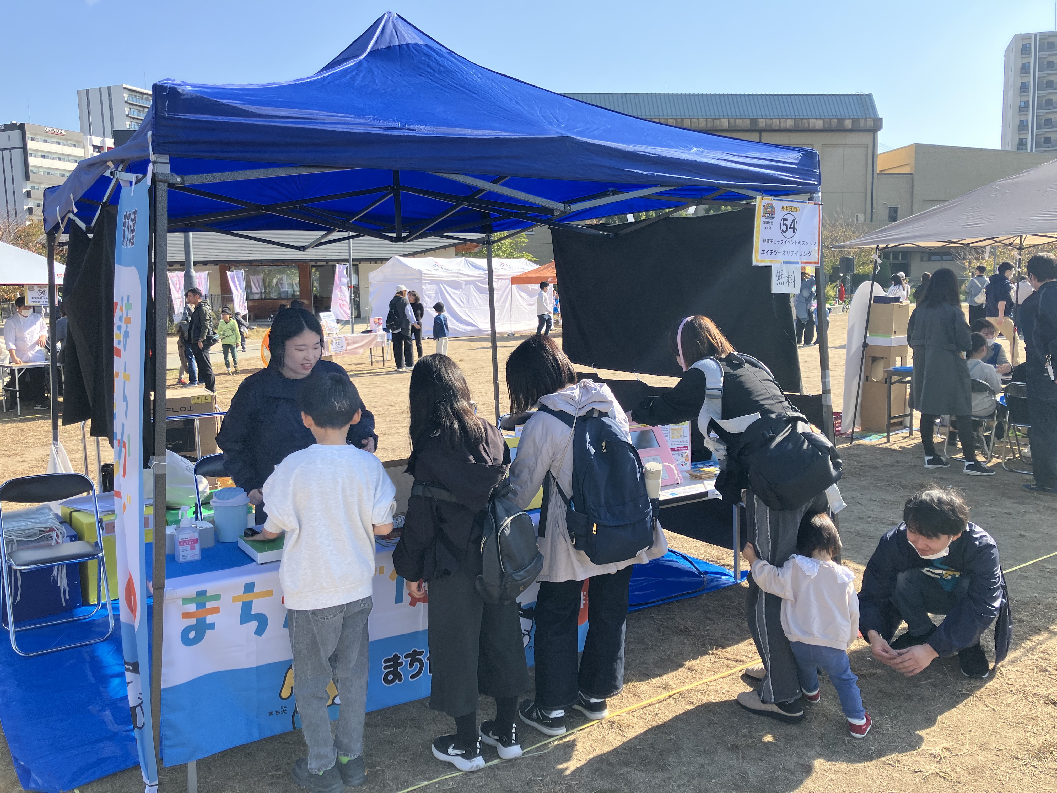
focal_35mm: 28
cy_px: 396
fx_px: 855
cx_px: 528
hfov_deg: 63.4
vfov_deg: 49.7
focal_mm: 3.99
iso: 32
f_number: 1.8
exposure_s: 1/796
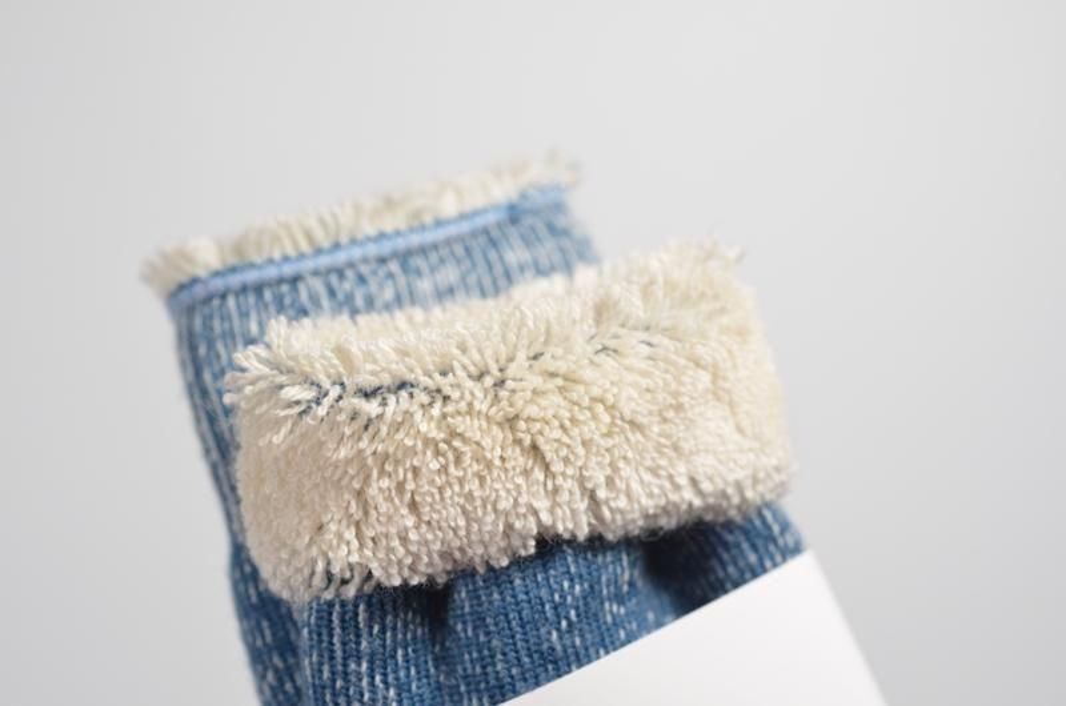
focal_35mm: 60
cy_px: 353
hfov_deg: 33.5
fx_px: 1773
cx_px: 533
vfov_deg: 22.5
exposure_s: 1/200
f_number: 7.1
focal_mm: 40
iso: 800
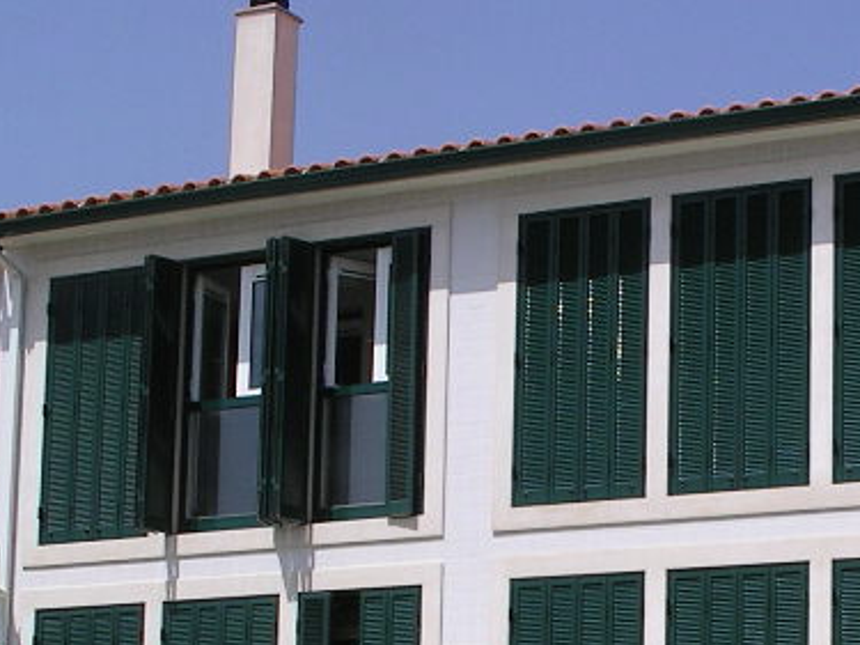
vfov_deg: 14.3
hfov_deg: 19.2
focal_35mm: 101
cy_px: 714
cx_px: 697
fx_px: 2508
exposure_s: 1/574
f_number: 6.5
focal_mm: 7.8
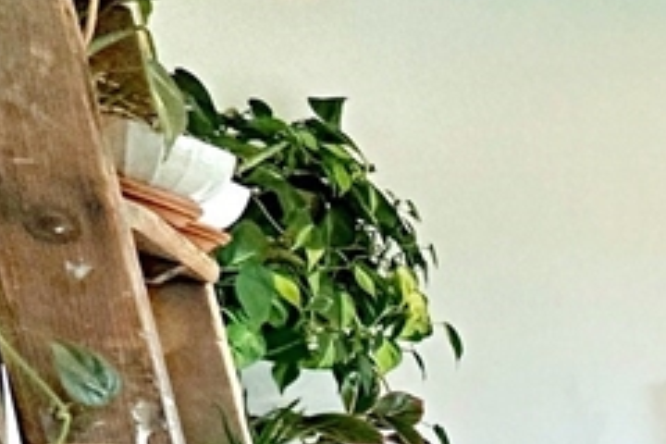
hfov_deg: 18.7
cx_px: 1360
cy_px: 638
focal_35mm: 62
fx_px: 1147
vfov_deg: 19.5
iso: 125
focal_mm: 2.22
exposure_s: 1/100
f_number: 2.2
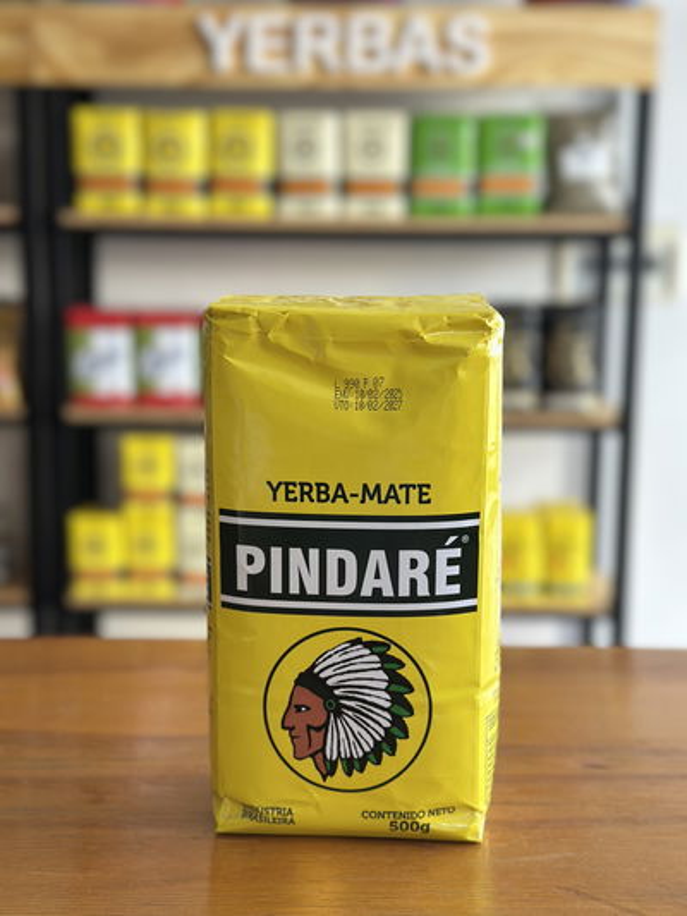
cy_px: 458
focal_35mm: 48
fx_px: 1270
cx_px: 344
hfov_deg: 30.3
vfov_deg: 39.6
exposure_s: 1/172
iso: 100
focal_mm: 6.86
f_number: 1.78
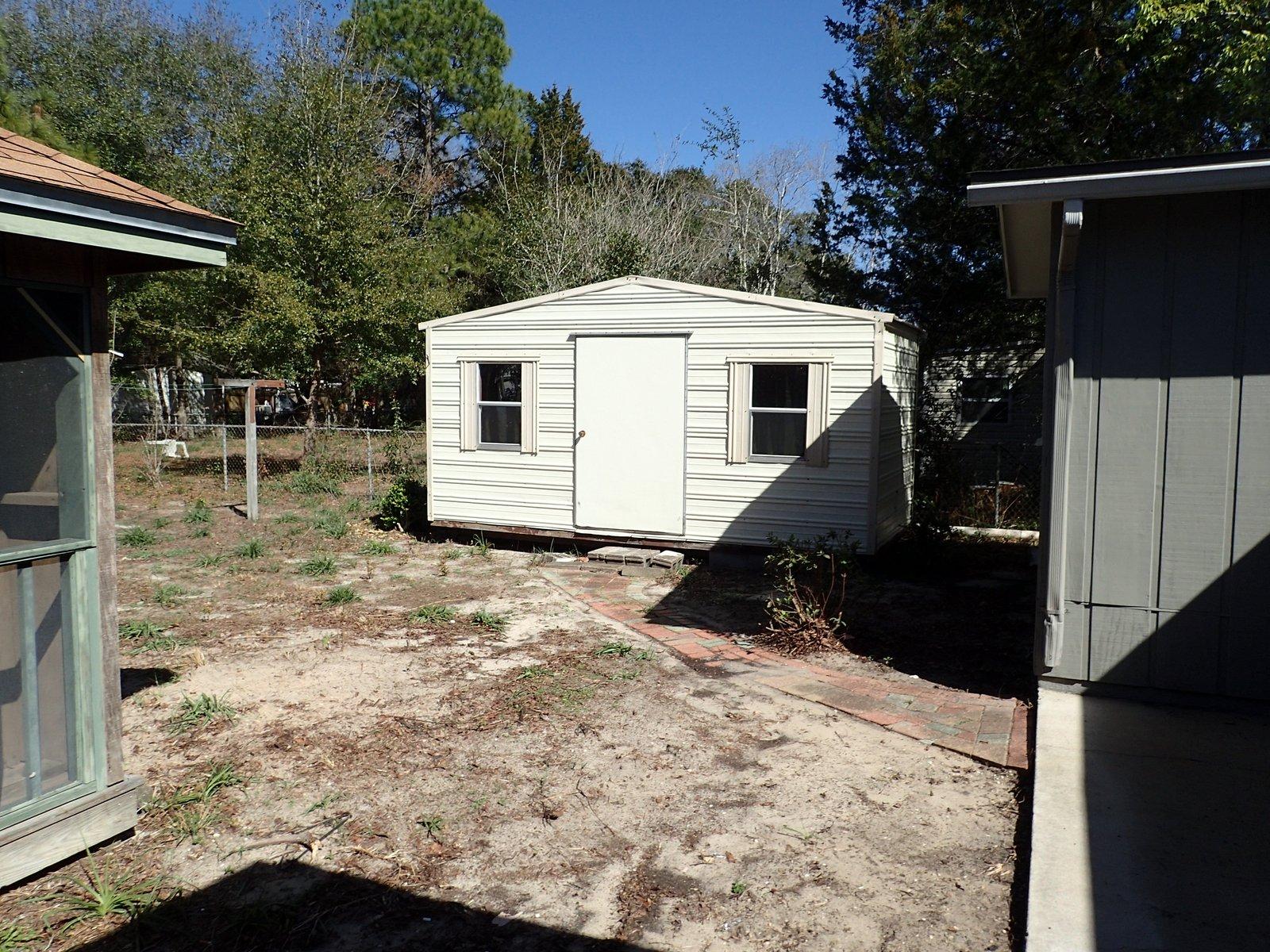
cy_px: 476
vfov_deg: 54.9
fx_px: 917
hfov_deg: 69.4
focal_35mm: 25
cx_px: 635
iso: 100
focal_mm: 4.5
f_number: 8
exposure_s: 1/200
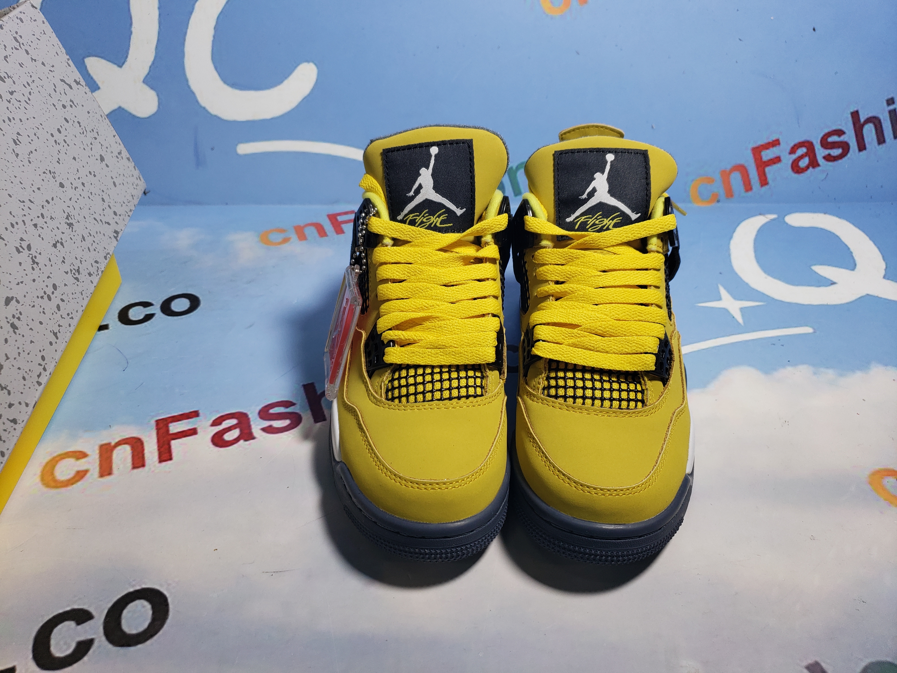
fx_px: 674
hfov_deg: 67.3
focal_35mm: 26
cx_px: 448
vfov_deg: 53.1
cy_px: 336
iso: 50
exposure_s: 1/419
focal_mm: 4.3
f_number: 1.5
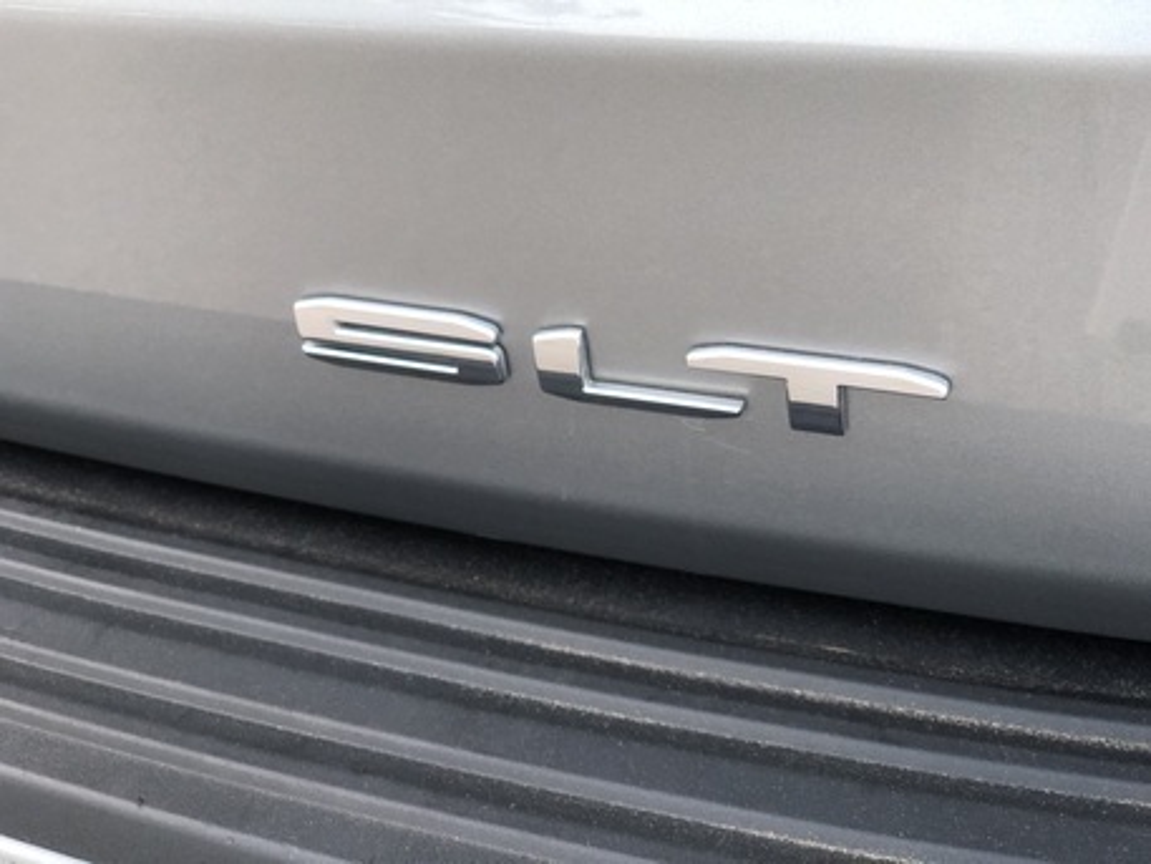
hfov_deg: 36.8
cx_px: 576
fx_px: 1729
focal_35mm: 52
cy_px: 432
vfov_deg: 28.0
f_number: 2.4
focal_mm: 6
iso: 80
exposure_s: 1/60
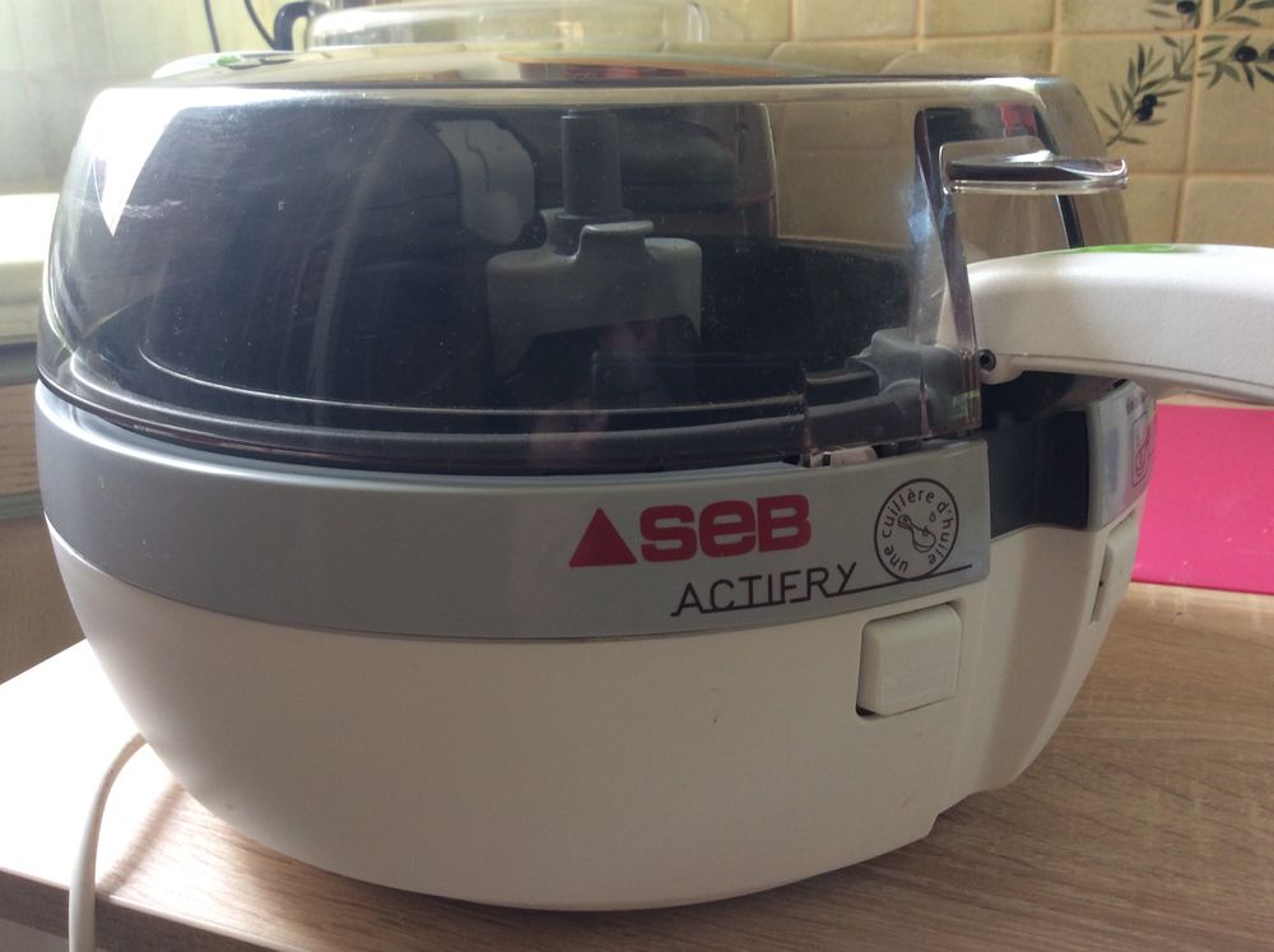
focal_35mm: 32
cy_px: 476
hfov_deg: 56.9
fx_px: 1176
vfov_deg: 44.1
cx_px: 637
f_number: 2.4
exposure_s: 1/25
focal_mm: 3.3
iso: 50
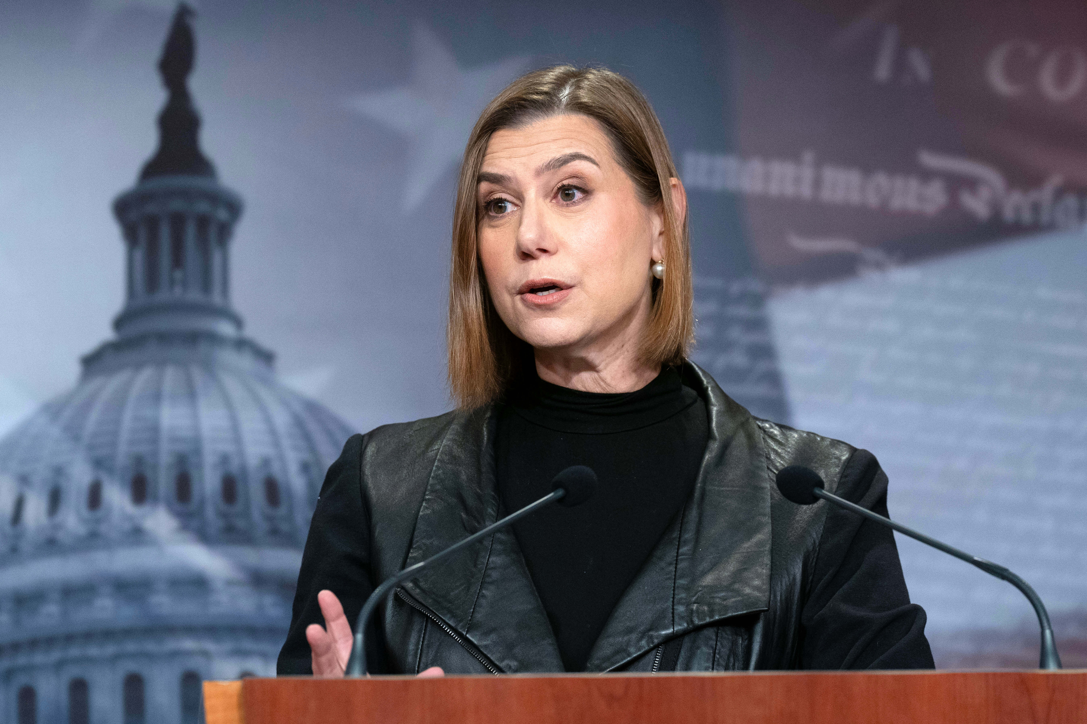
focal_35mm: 159
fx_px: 4801
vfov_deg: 8.6
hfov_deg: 12.9
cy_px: 362
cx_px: 544
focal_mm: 159
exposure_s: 1/400
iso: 2500
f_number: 4.5
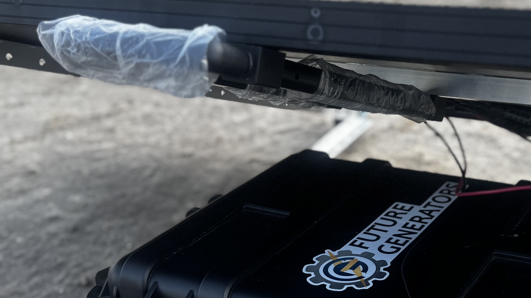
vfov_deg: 22.0
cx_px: 382
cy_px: 228
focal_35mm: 54
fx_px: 760
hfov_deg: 37.8
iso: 80
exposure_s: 1/558
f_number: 1.78
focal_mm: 6.76
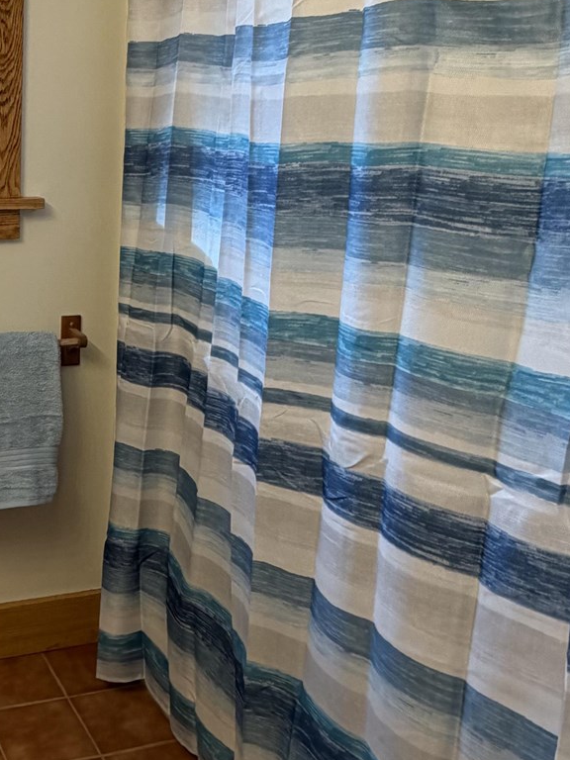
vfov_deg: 44.3
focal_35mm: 42
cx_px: -26
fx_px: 922
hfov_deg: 31.3
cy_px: 272
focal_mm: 2.22
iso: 160
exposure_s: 1/120
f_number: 2.2
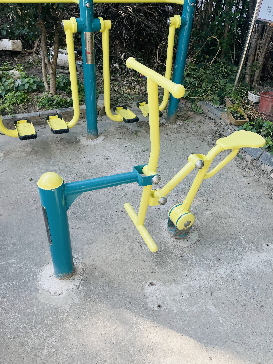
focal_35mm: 26
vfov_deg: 67.3
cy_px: 182
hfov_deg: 53.1
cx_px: 136
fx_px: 273
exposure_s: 1/584
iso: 32
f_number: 1.6
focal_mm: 4.2
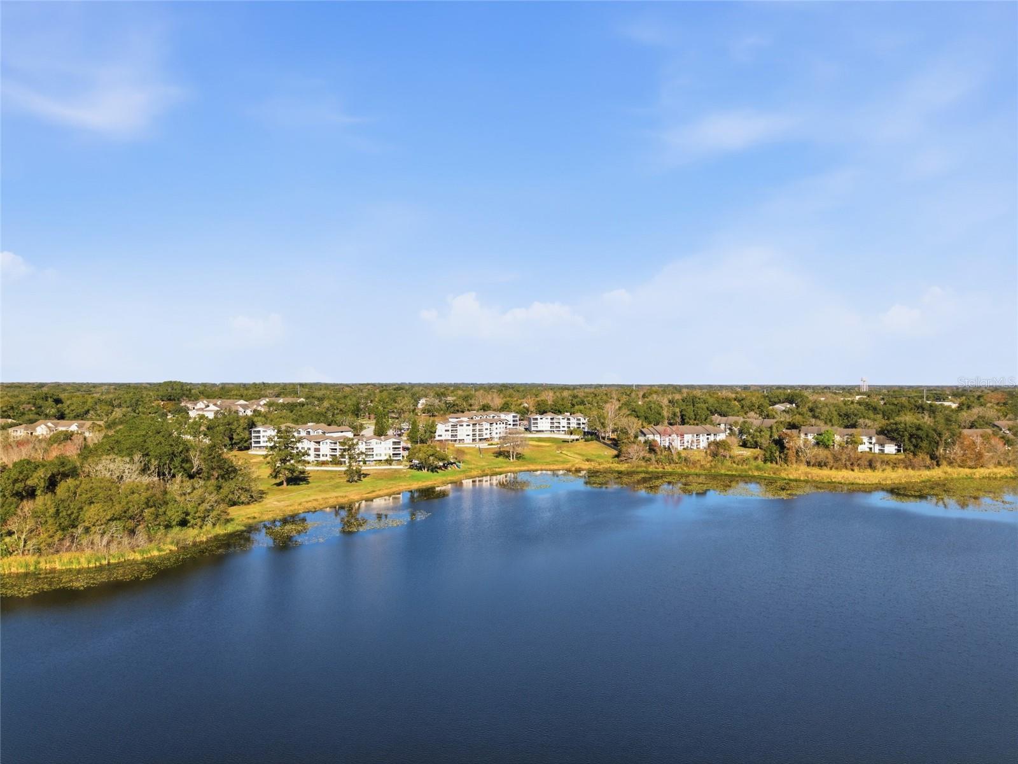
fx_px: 706
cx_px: 509
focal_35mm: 24
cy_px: 382
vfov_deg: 56.8
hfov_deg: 71.6
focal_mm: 8.7
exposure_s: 1/40
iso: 110
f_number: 1.8
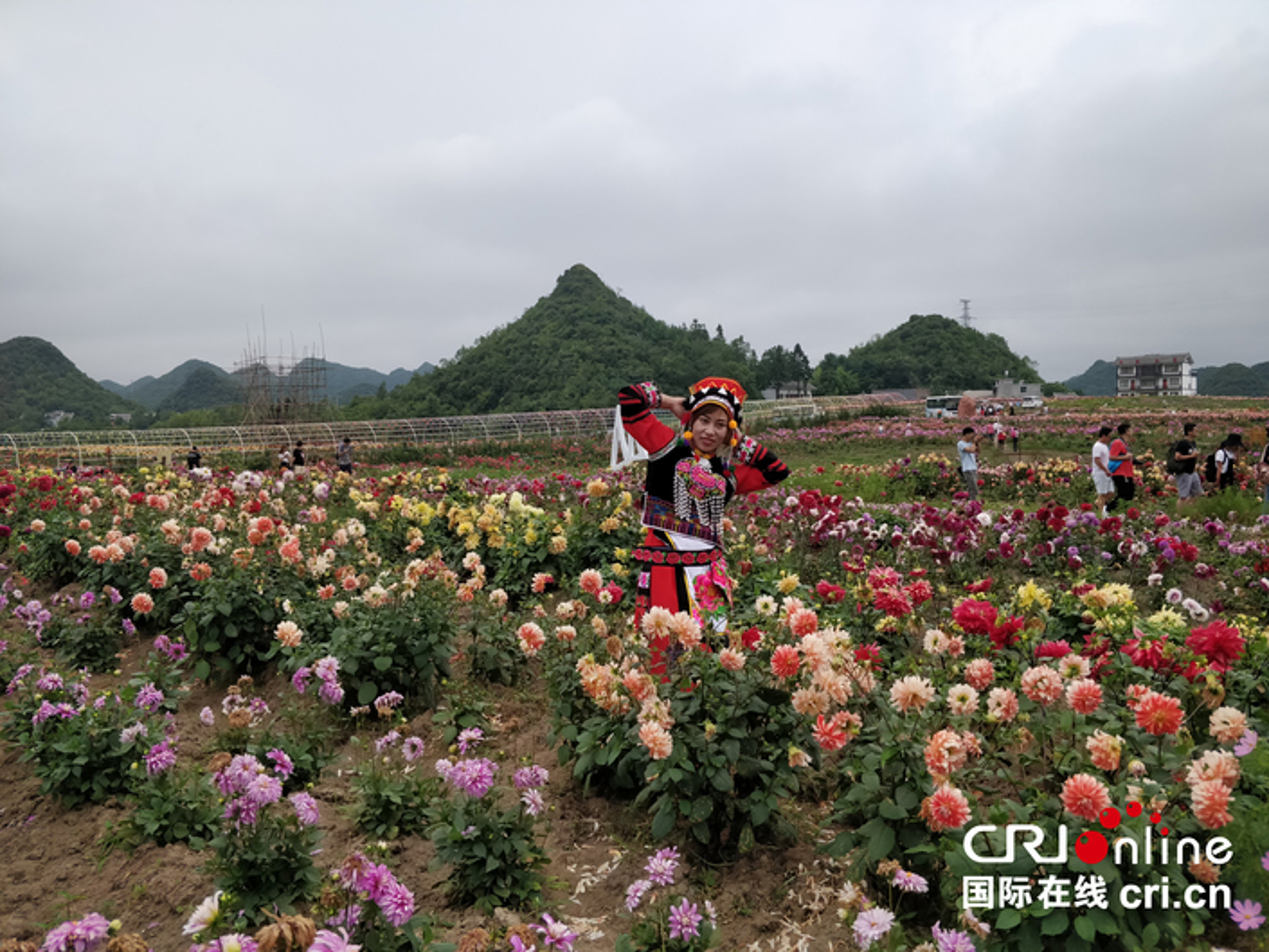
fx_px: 880
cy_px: 476
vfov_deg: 56.8
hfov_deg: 71.6
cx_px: 634
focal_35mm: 24
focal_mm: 4.1
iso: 160
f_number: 1.7
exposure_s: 1/1128
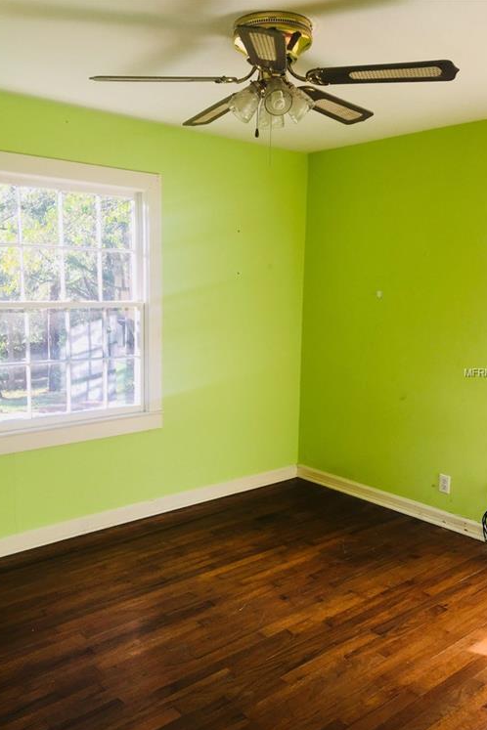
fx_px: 629
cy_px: 373
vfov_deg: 60.3
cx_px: 227
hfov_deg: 42.3
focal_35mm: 31
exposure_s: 1/60
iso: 25
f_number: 2.2
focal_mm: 4.15
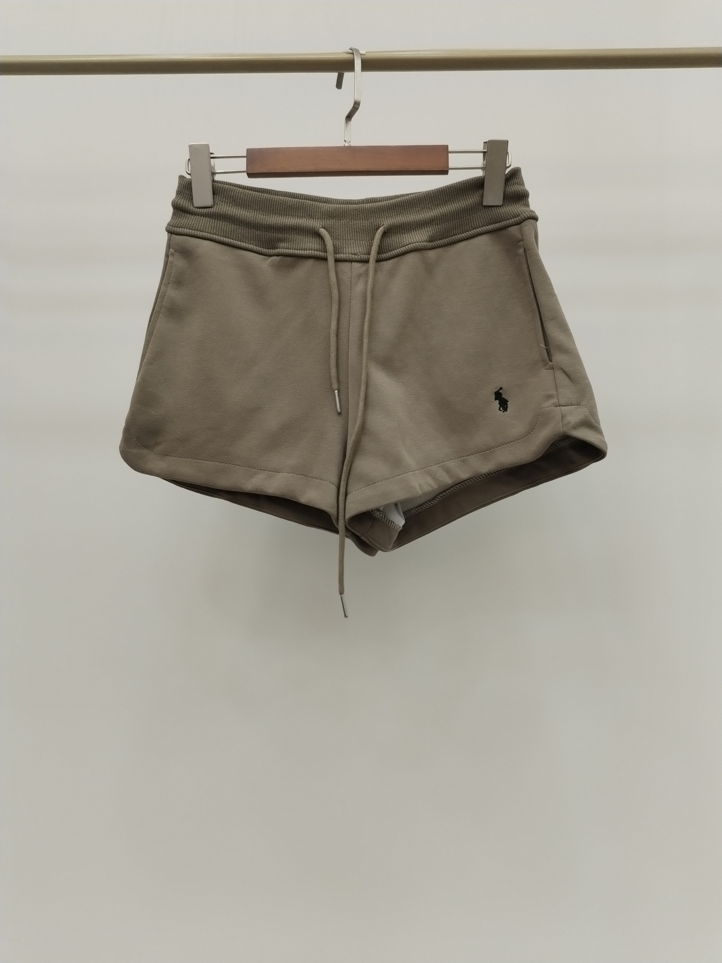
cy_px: 482
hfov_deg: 48.2
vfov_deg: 61.7
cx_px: 361
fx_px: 806
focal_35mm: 29
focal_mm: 4.75
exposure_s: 1/120
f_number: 1.8
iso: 212
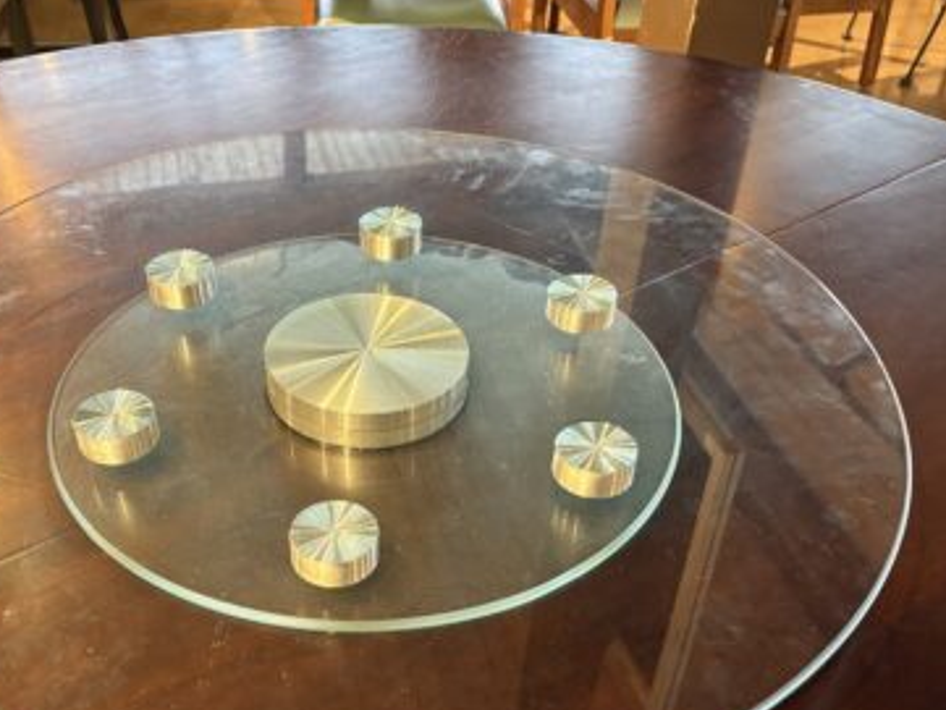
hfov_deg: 51.2
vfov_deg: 39.1
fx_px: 984
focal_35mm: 36
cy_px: 486
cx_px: 406
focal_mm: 5.96
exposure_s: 1/60
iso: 400
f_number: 1.6
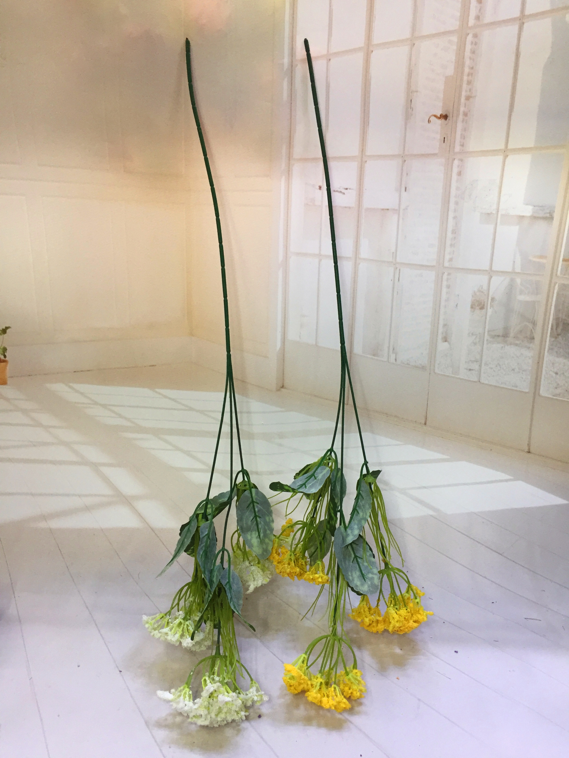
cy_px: 379
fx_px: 636
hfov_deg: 48.2
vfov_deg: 61.7
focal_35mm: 29
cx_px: 284
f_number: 2.2
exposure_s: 1/33
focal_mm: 4.15
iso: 64
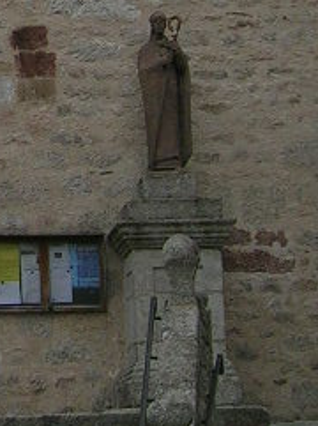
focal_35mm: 149
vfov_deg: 12.9
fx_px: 1830
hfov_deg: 9.6
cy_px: -115
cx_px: -191
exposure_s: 1/324
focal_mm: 5.4
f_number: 4.8
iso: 50
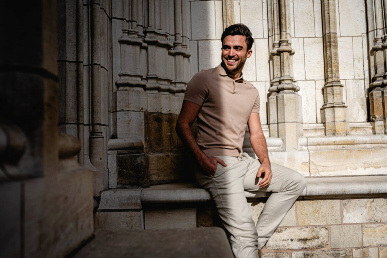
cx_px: 194
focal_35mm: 35
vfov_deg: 37.8
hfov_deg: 54.4
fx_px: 376
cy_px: 129
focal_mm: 35
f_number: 3.2
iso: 100
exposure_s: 1/1000
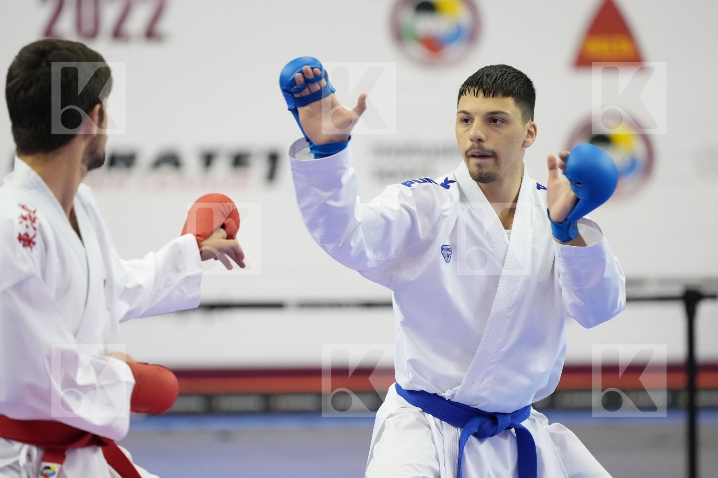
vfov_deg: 5.3
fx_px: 5165
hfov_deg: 8.0
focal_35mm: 259
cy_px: 239
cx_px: 359
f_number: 2.8
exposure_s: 1/1000
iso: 4000
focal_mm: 173
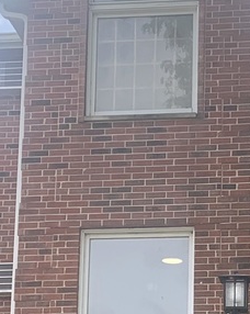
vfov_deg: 14.8
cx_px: 221
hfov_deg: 12.0
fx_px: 1186
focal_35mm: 128
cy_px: 310
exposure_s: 1/1661
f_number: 1.8
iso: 25
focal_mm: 4.25
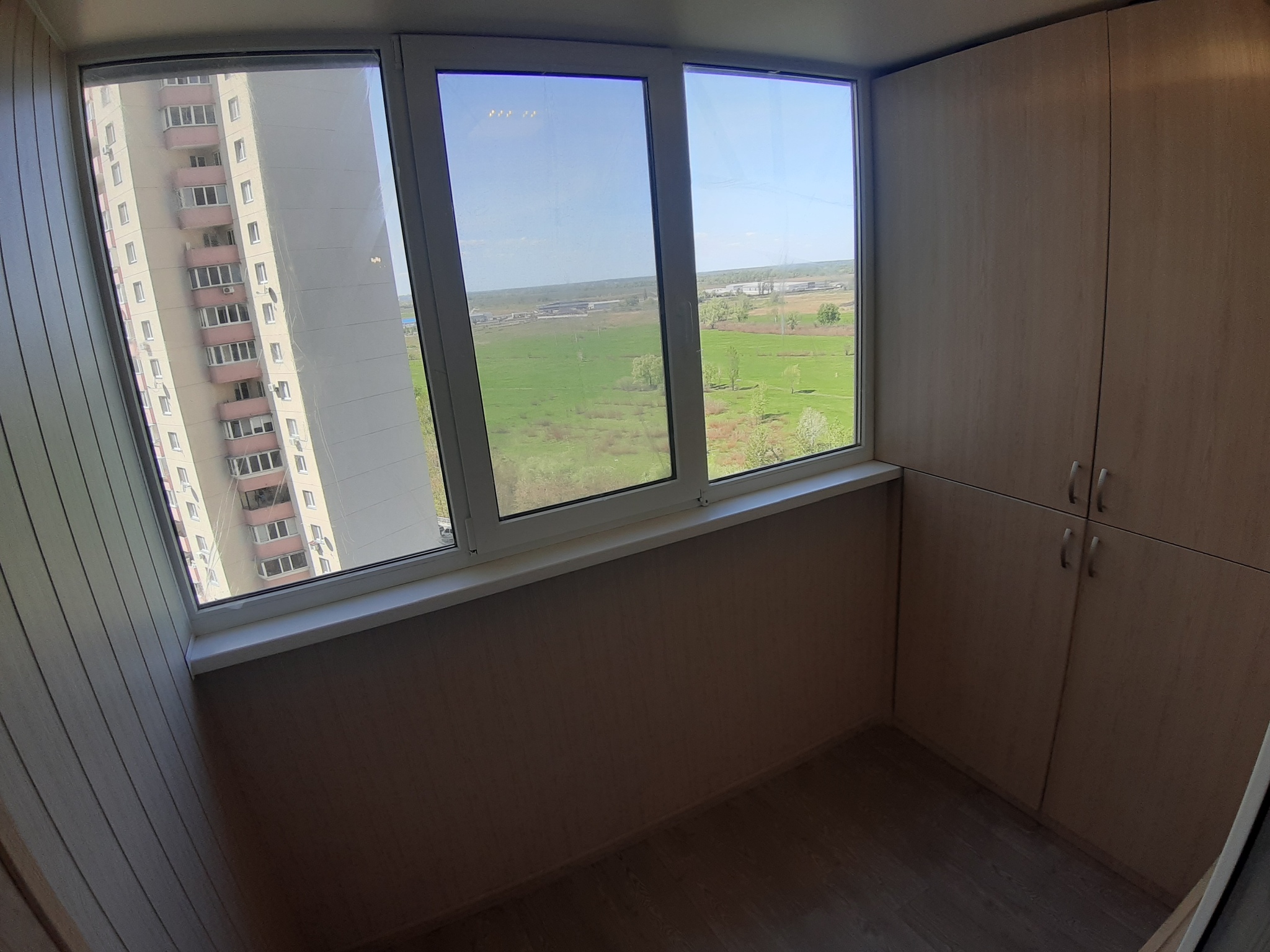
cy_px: 476
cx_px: 635
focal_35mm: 18
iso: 40
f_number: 2.4
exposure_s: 1/272
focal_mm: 1.87
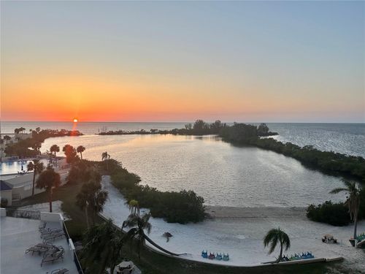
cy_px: 137
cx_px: 182
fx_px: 253
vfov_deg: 56.8
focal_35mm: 24
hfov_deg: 71.6
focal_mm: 6.86
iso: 80
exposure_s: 1/611
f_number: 1.78
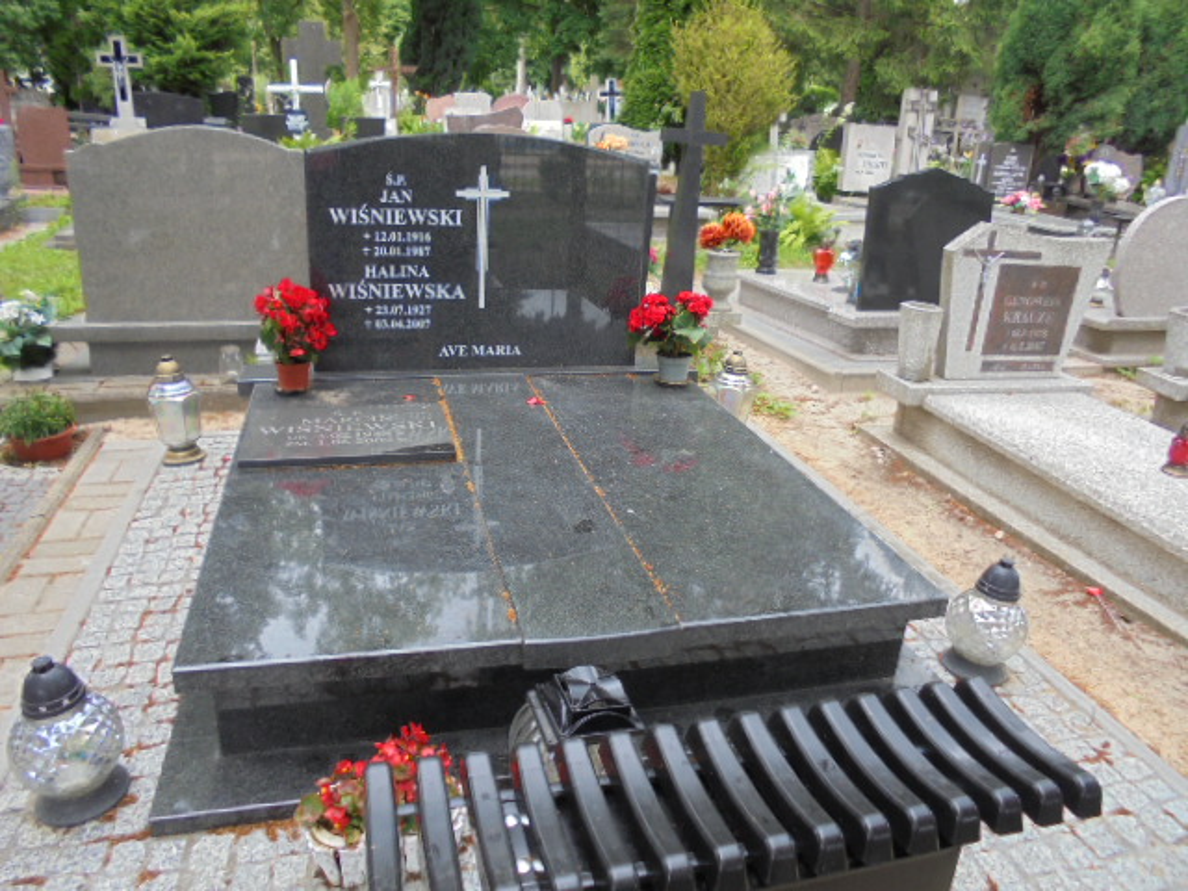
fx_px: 892
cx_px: 594
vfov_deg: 53.1
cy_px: 446
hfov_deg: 67.3
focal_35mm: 26
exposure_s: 1/60
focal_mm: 4.6
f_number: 3.5
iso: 100
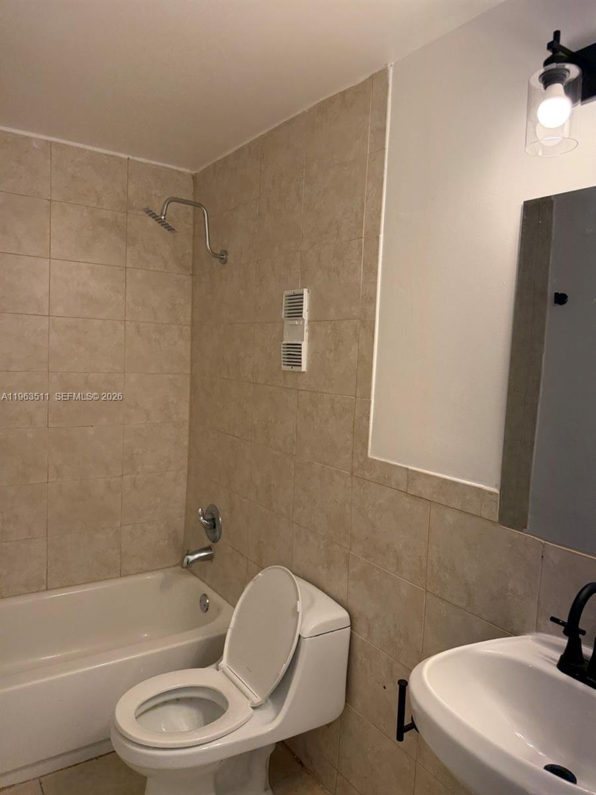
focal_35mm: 24
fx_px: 551
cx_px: 298
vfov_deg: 71.6
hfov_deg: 56.8
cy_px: 398
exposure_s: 1/206
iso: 125
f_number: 1.78
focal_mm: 6.76
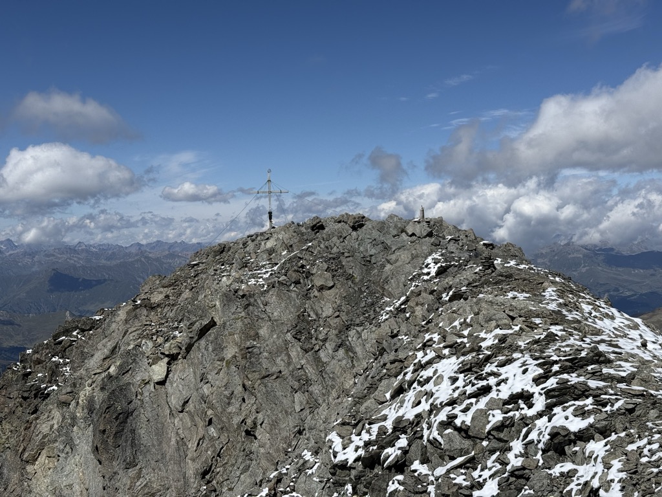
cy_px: 248
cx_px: 331
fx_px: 918
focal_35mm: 48
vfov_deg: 30.3
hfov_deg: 39.7
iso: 64
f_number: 1.78
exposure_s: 1/9901
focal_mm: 6.76
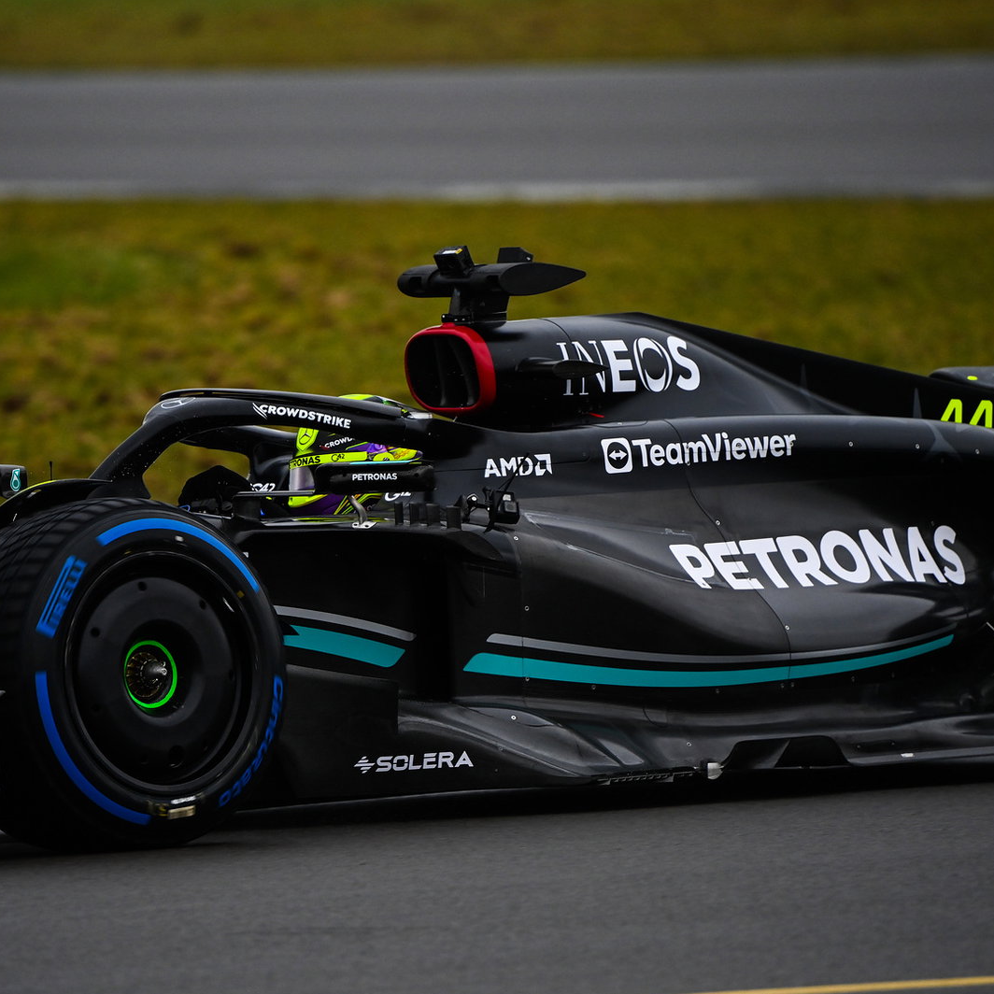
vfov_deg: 2.4
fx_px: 23261
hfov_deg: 2.4
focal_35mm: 716
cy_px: 497
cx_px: 395
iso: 1600
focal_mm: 560
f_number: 5.6
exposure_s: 1/1600
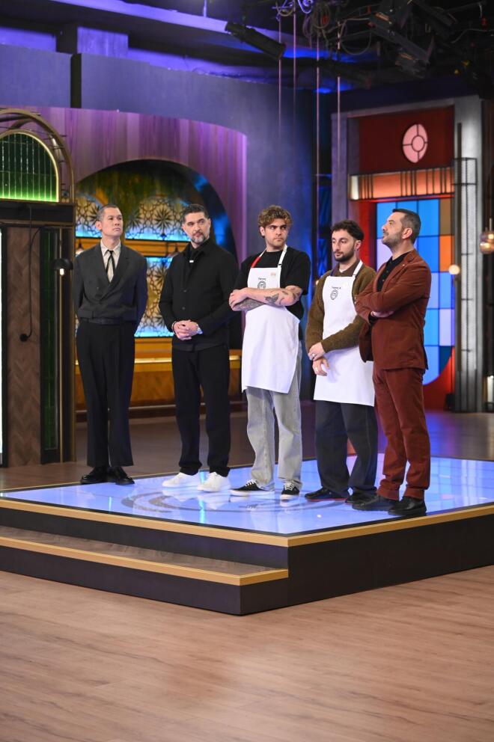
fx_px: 1443
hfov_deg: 19.4
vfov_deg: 28.9
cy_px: 371
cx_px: 247
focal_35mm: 70
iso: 3200
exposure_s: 1/200
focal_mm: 70
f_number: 3.5
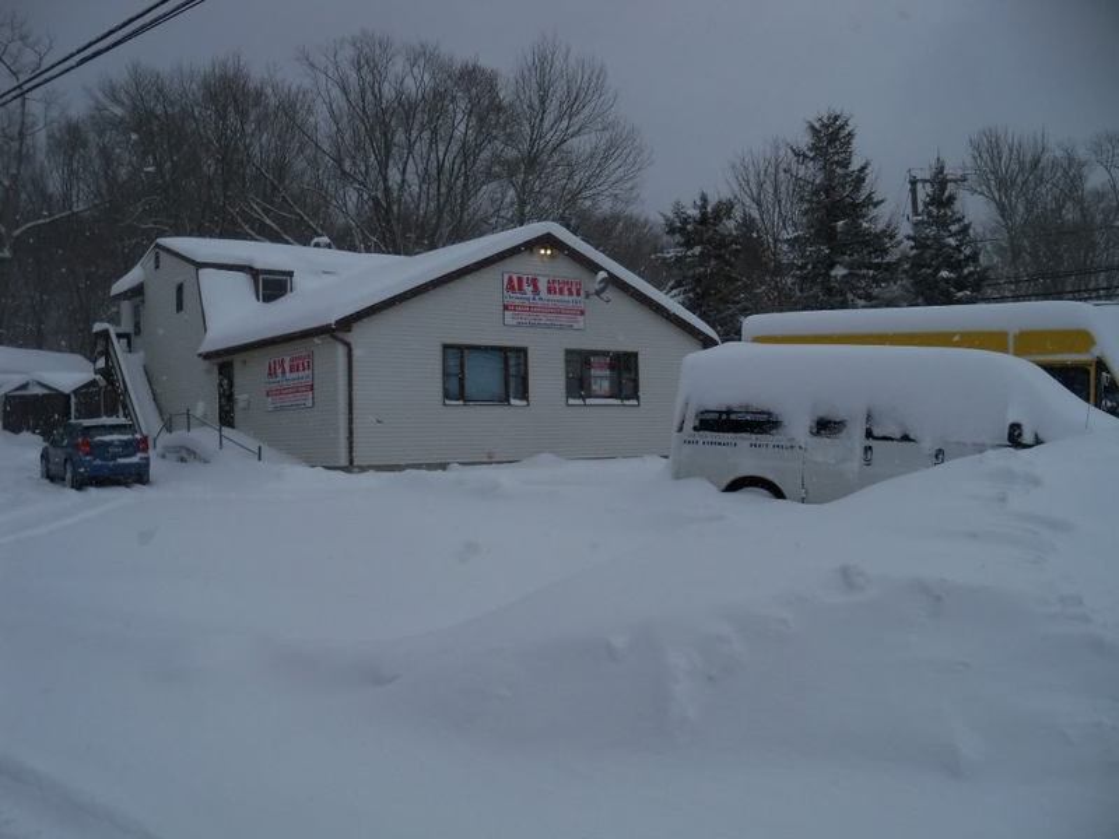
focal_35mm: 35
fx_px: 1131
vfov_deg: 40.7
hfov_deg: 52.6
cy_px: 420
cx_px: 560
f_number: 3.5
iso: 100
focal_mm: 6.2
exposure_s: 1/1600
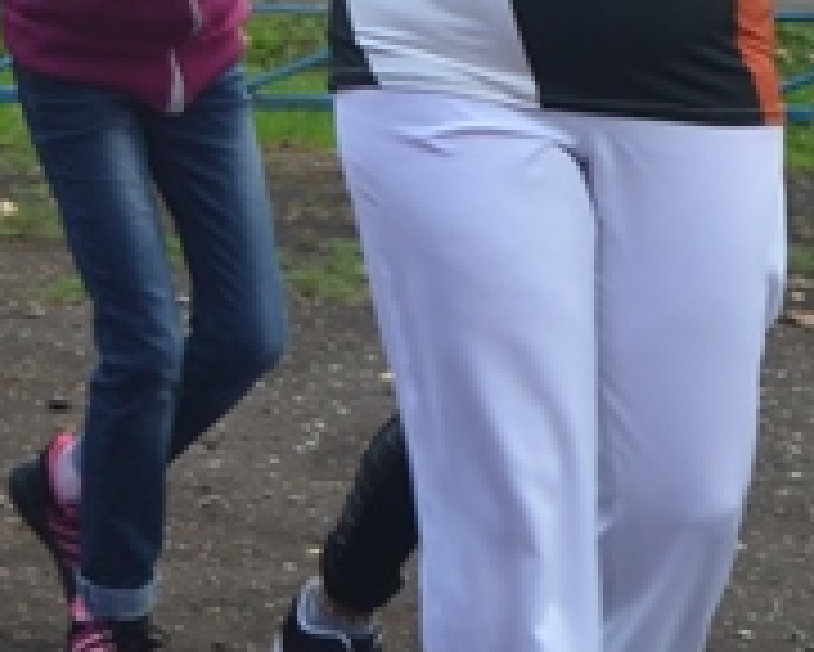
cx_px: -13
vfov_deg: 6.5
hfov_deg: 8.1
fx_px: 5689
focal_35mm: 236
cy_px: -369
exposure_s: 1/125
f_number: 5.6
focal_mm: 38
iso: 250
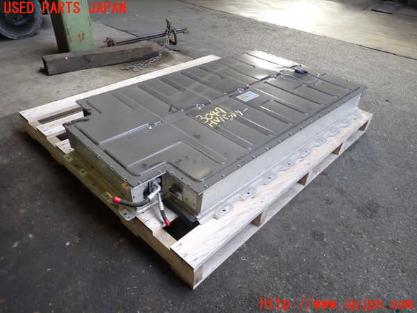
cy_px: 156
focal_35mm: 25
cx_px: 208
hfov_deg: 69.4
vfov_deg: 54.9
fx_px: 301
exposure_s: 1/125
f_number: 2
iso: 160
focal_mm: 4.5
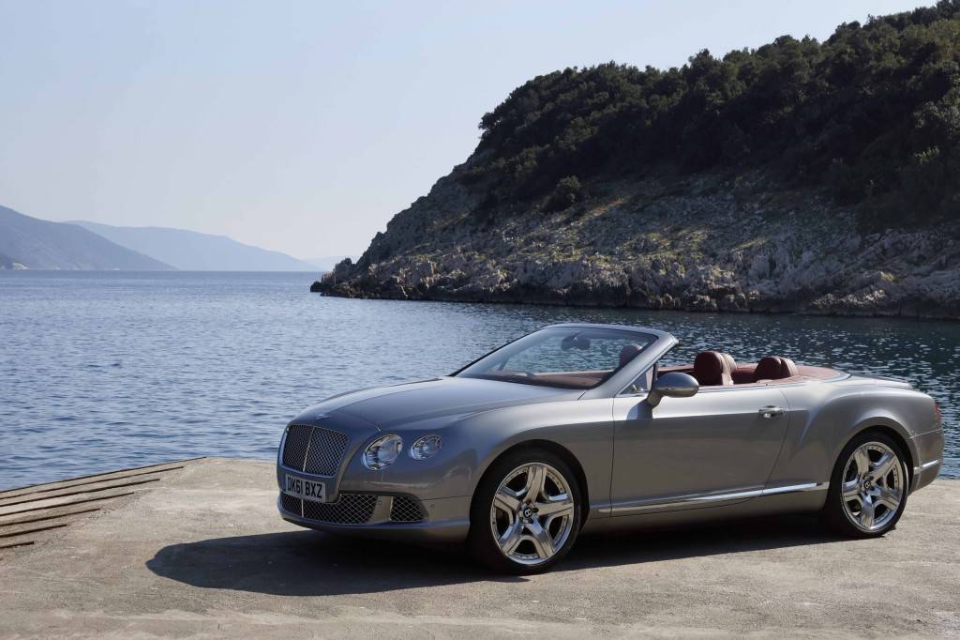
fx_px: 1399
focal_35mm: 52
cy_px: 320
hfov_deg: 37.9
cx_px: 480
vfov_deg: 25.7
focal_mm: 35
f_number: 7.1
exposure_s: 1/200
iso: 100
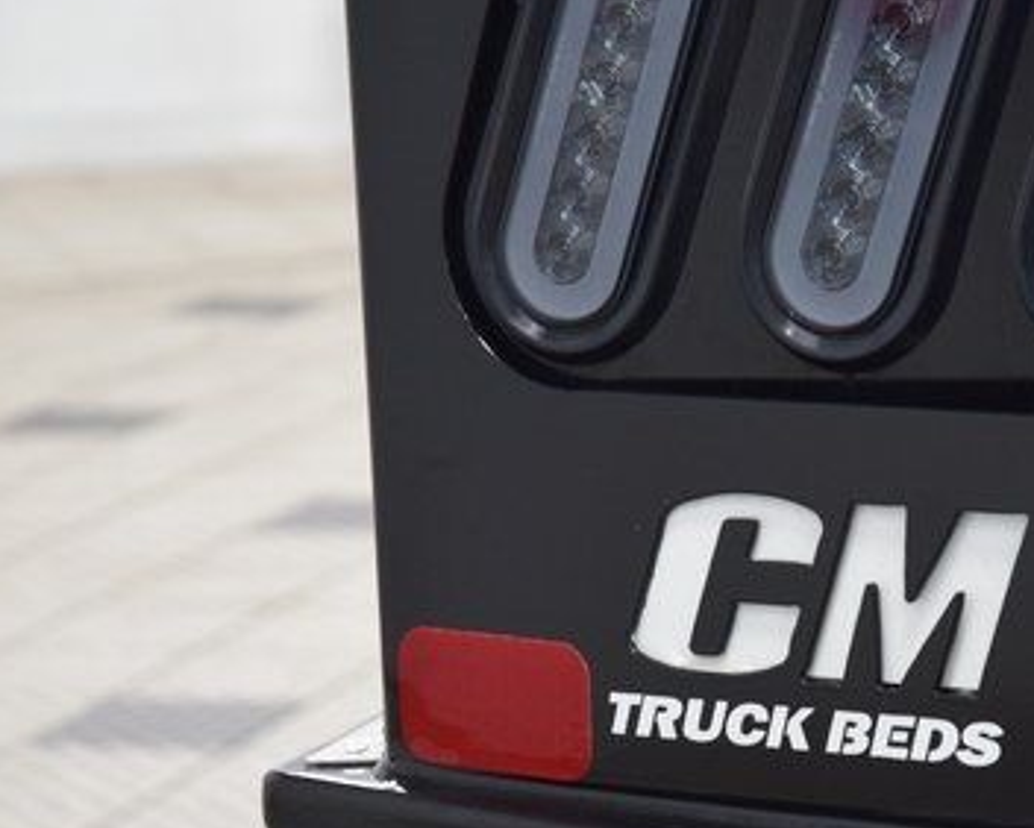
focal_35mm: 179
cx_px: 814
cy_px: 598
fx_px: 5481
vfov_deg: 8.6
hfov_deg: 10.7
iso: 1600
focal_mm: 70
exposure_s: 1/40
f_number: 4.5
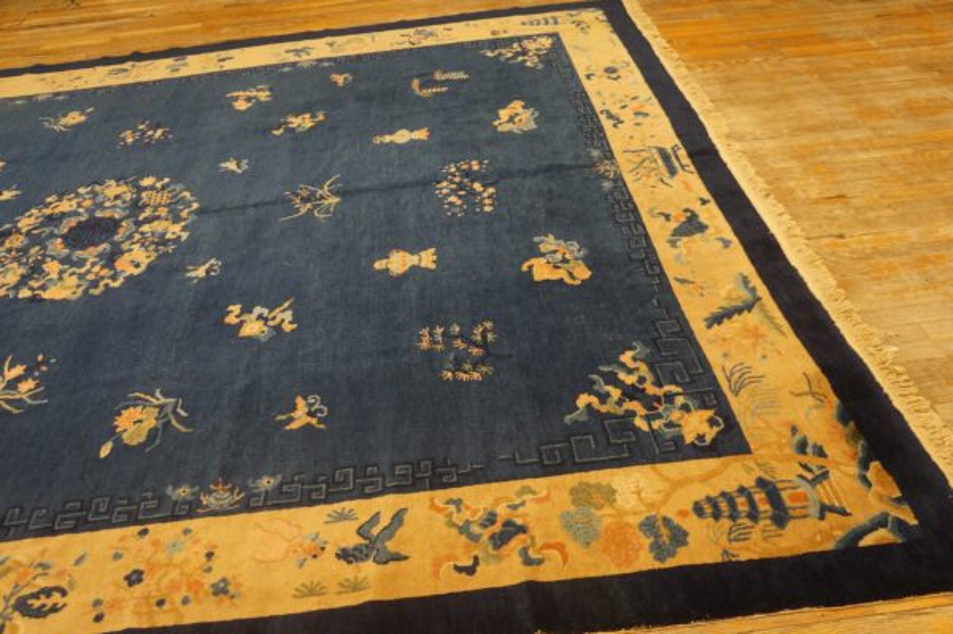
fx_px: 793
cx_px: 476
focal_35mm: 30
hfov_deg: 62.0
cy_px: 317
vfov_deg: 43.5
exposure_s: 1/60
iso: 1000
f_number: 4
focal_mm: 20
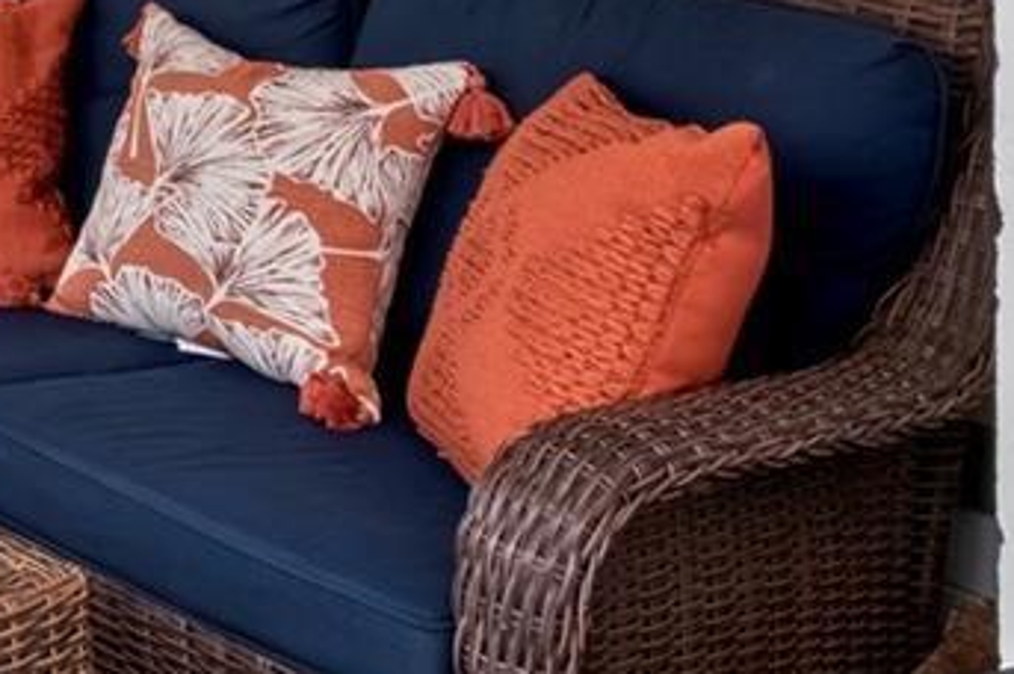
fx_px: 1970
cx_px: -792
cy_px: -372
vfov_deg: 17.3
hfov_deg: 20.6
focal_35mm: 70
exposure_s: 1/40
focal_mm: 10
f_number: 9
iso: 250
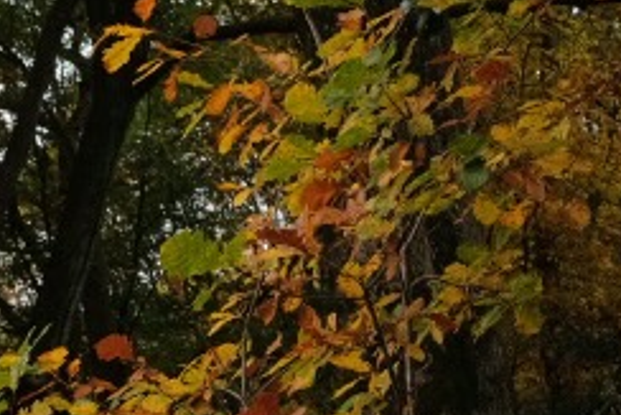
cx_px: -501
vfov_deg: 8.5
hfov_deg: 11.8
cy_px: 428
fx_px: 2779
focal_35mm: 161
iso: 1600
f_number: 5
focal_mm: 27
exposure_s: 1/300
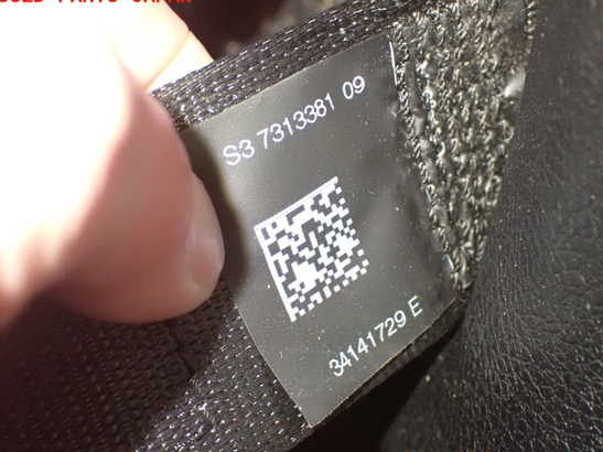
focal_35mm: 68
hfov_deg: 28.6
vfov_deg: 21.6
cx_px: 322
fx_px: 1184
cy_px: 229
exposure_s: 1/20
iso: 1600
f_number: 3.6
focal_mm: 11.09
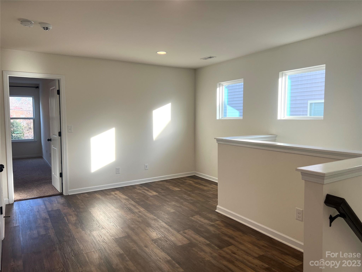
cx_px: 181
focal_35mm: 26
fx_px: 272
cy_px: 136
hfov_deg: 67.3
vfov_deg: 53.1
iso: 50
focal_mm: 5.7
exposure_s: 1/167
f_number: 1.5
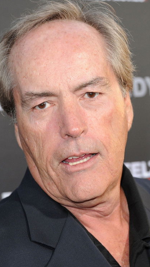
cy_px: 133
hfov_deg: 10.9
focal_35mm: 111
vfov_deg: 19.3
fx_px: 785
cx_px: 70
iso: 500
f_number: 7.1
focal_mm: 105
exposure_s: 1/100
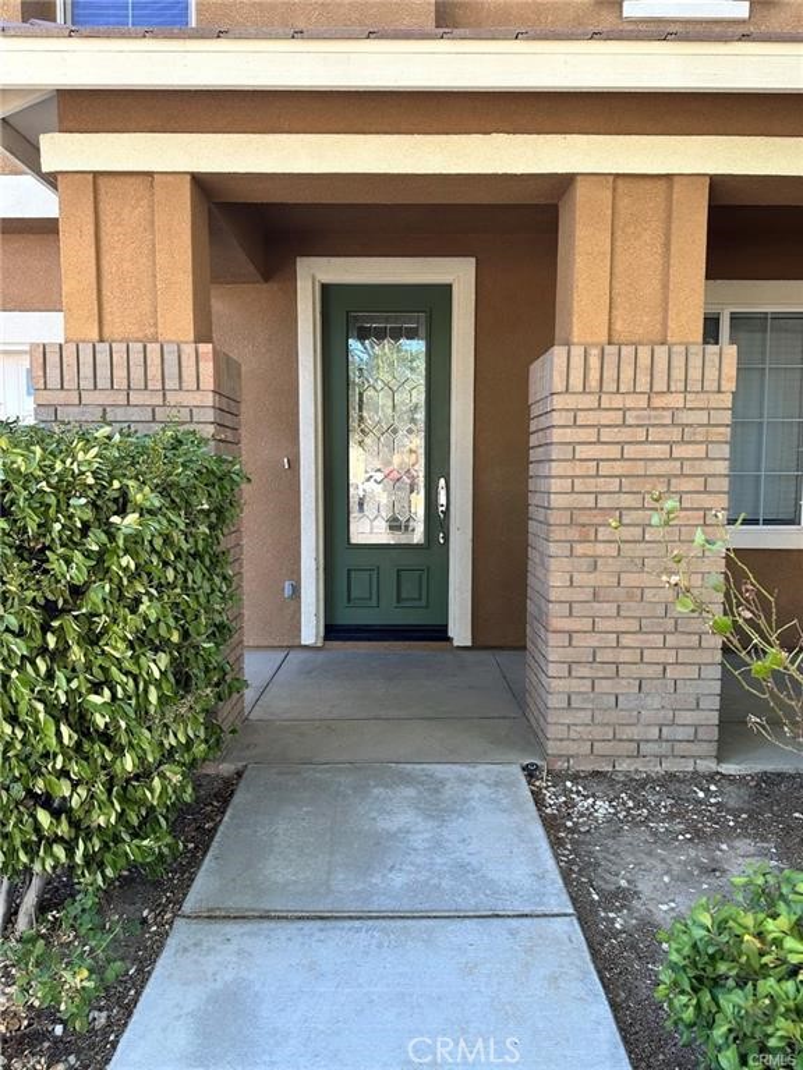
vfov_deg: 71.6
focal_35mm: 24
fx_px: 742
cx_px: 402
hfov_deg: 56.8
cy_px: 535
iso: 80
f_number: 1.78
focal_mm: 6.86
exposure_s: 1/246
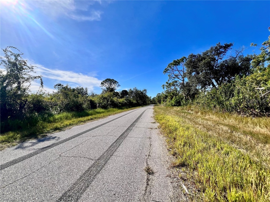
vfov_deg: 89.9
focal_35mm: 13
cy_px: 101
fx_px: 101
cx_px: 135
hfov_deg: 106.2
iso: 32
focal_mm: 1.57
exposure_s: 1/2137
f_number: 1.8
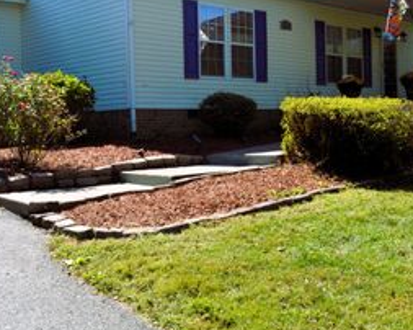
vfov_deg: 30.2
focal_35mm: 50
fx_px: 611
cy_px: 149
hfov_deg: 37.3
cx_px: 230
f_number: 11
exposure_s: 1/500
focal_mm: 18
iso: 800
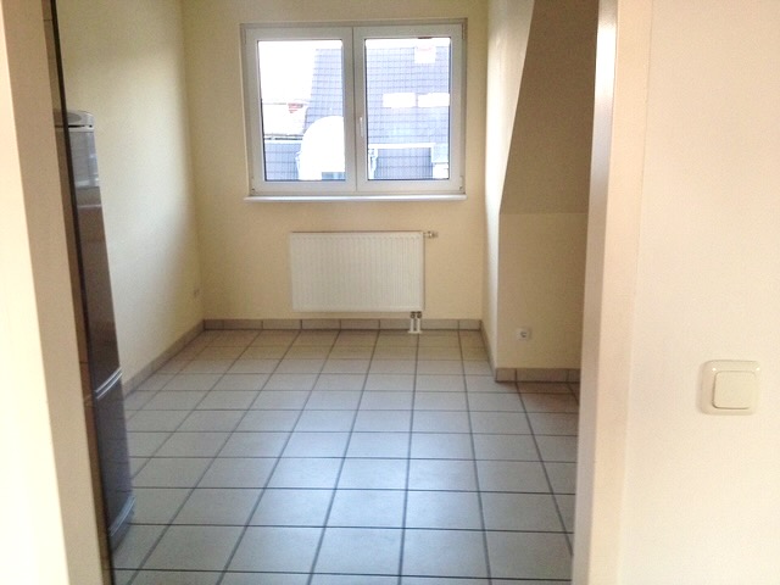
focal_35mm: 35
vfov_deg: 40.7
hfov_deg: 52.6
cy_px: 292
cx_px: 390
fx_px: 789
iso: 160
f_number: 2.4
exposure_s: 1/20
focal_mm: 4.28
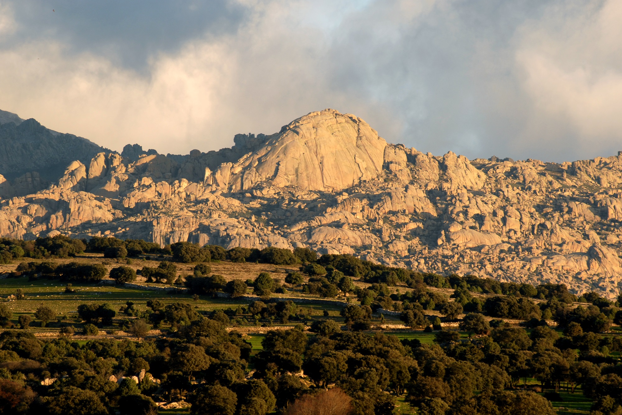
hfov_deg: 6.9
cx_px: 311
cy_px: 208
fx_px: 5183
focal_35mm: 300
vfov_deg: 4.6
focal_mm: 200
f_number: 6.3
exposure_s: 1/160
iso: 100
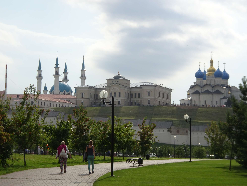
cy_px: 93
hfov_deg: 19.3
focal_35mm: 102
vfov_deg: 14.5
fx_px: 728
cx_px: 124
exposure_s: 1/800
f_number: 5
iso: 80
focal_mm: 17.49
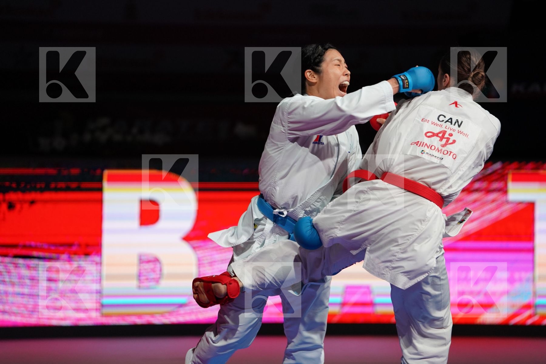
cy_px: 182
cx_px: 273
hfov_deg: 10.3
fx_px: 3033
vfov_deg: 6.9
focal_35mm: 200
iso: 2000
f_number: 2.8
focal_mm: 200
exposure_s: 1/1000
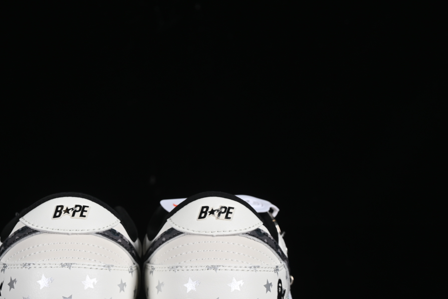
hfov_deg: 17.4
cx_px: 144
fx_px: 1456
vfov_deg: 11.7
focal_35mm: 117
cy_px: 215
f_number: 8
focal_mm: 50
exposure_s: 1/80
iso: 160
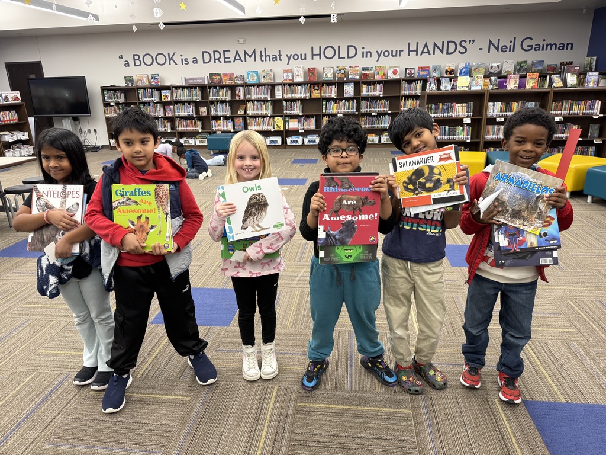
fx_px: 420
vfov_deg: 56.8
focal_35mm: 24
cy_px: 228
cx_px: 303
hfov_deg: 71.6
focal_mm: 6.76
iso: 200
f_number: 1.78
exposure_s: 1/121
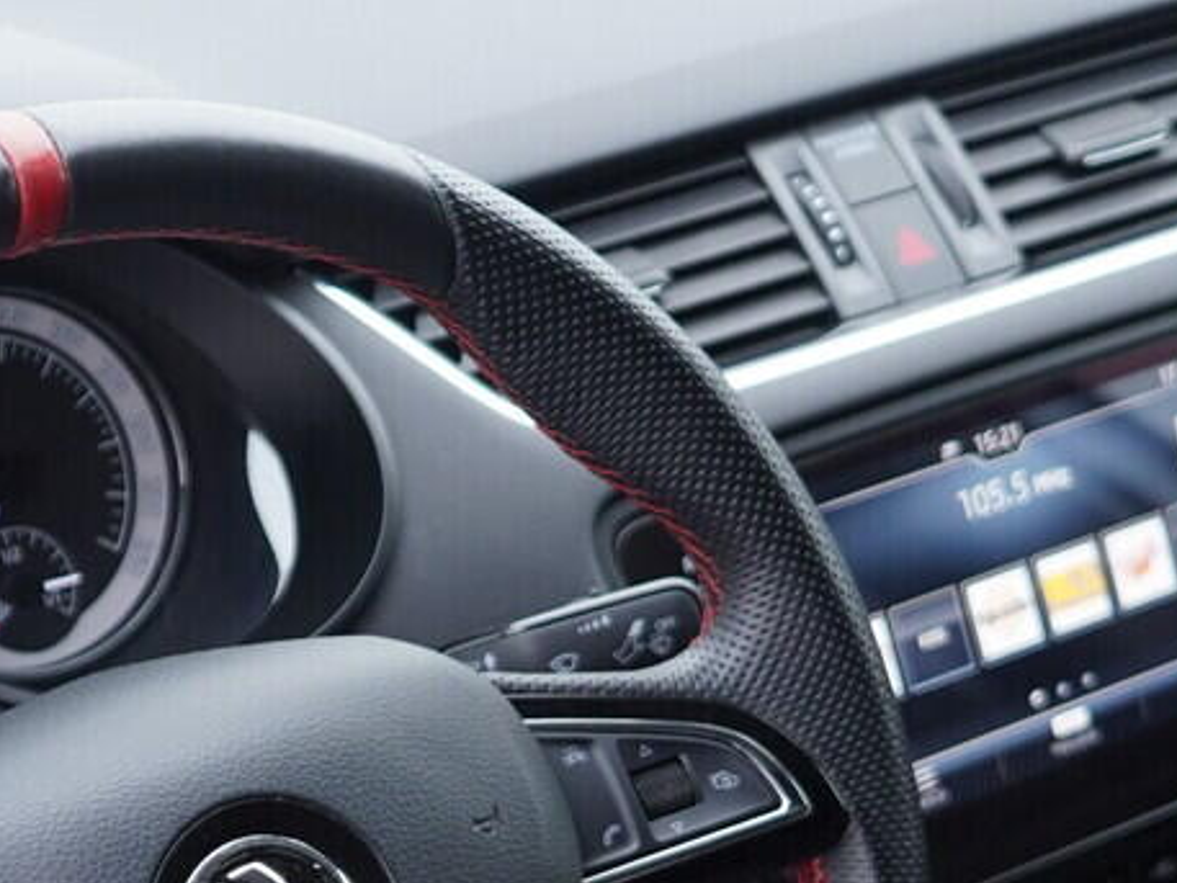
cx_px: 510
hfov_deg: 18.0
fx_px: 3707
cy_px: 1027
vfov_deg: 13.3
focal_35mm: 109
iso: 250
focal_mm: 24
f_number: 2.8
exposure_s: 1/40
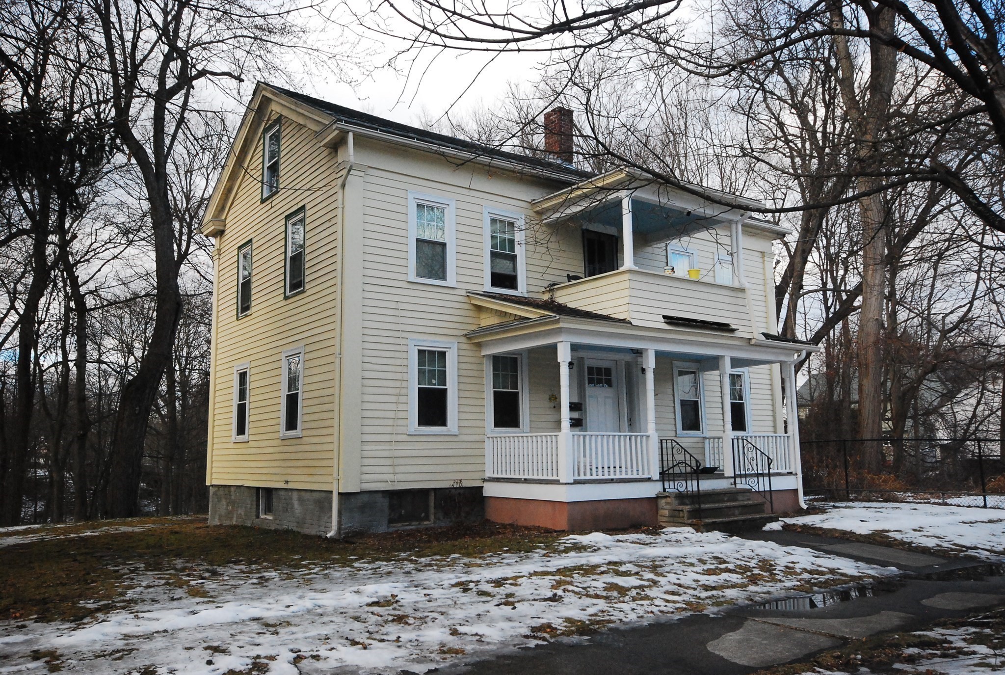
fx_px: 839
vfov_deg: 43.8
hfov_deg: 61.8
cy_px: 338
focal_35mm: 30
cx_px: 502
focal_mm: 20
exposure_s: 1/400
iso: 1600
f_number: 10
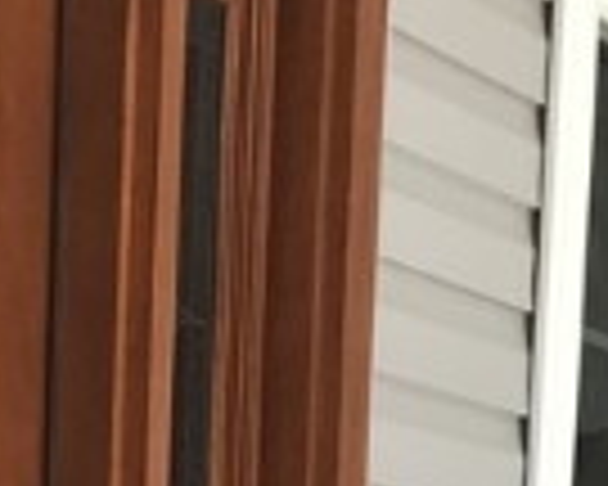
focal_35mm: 156
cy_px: 1184
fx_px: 2807
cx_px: 793
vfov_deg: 8.9
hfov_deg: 12.0
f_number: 1.8
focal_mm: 3.99
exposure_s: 1/146
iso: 20
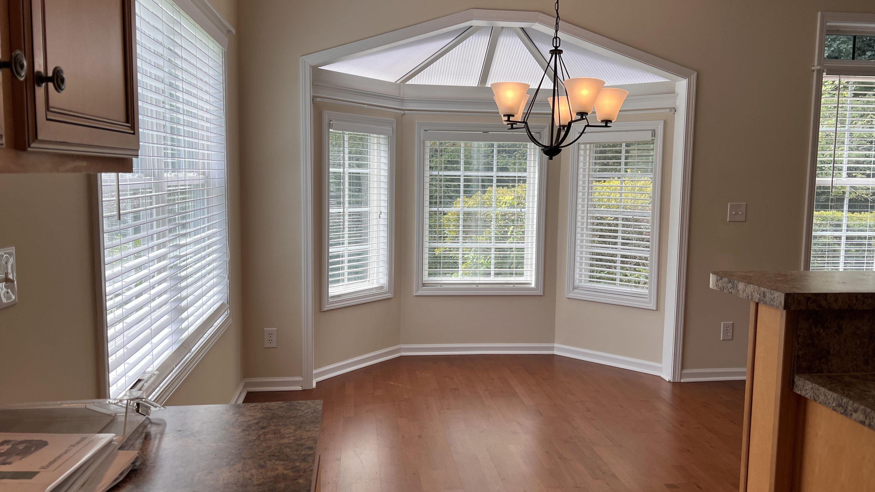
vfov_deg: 40.2
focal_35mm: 29
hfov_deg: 66.1
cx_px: 433
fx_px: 673
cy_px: 238
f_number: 1.5
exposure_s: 1/523
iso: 50
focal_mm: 5.7
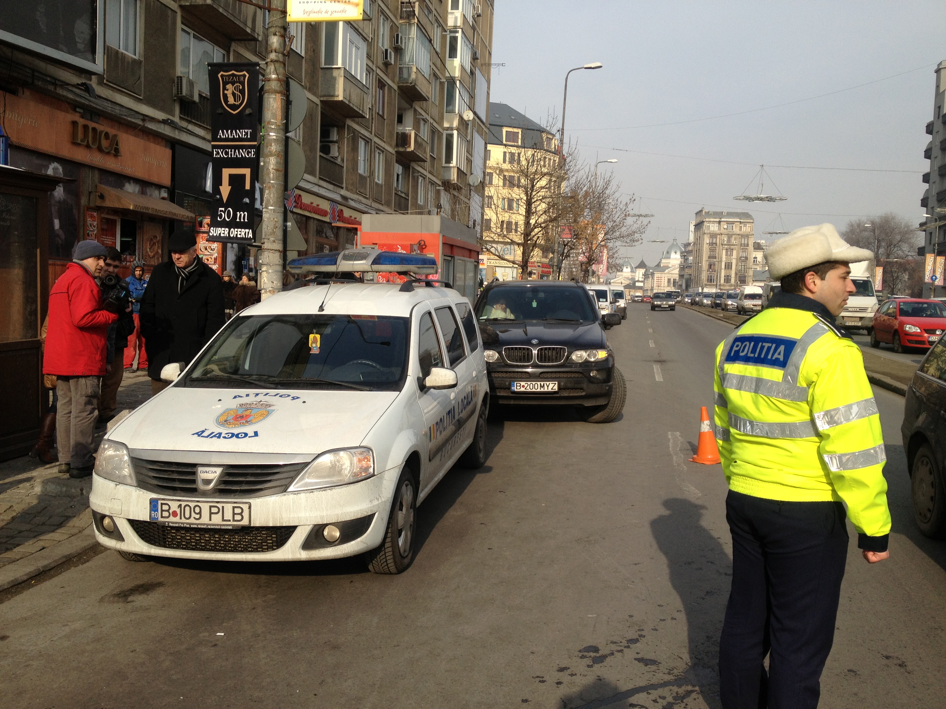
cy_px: 354
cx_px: 473
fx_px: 956
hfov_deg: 52.6
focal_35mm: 35
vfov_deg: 40.7
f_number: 2.4
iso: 50
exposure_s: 1/1905
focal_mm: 4.28
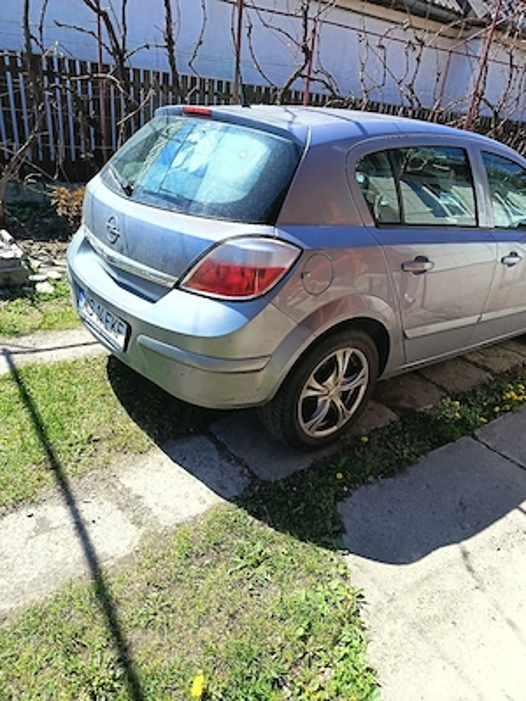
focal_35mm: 24
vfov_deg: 71.6
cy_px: 350
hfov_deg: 56.8
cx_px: 263
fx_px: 486
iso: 100
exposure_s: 1/400
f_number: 1.75
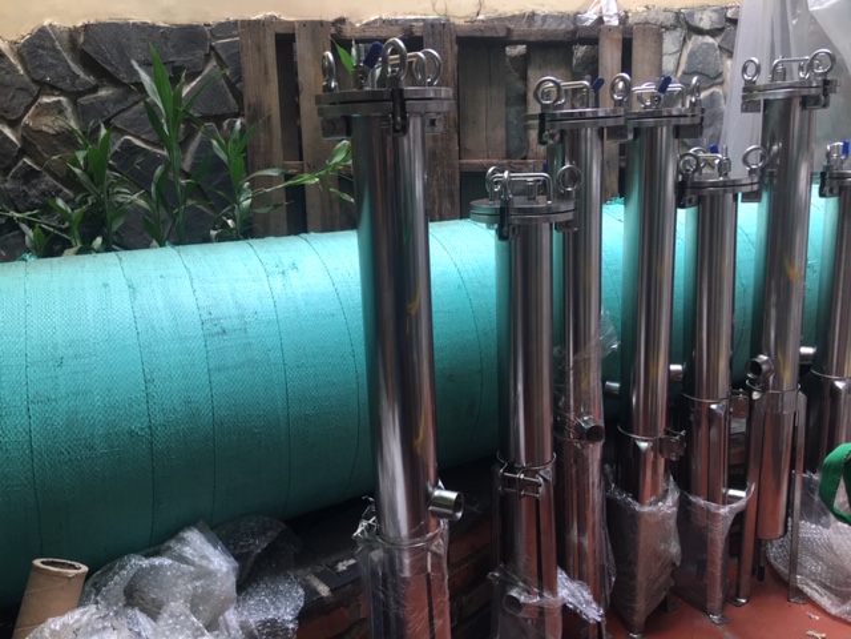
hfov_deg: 61.7
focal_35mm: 29
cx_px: 426
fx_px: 713
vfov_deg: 48.2
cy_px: 320
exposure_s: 1/100
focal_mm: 4.15
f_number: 2.2
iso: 40
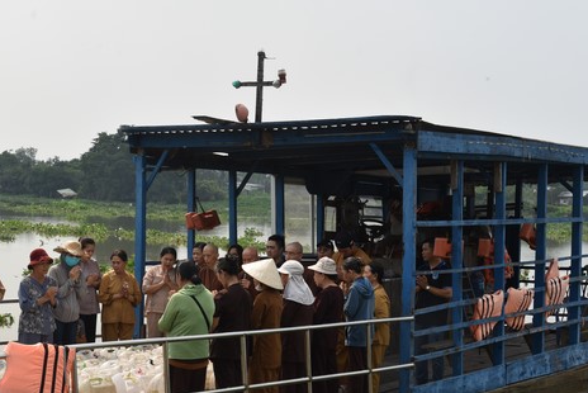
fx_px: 1144
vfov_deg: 19.5
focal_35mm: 70
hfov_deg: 28.8
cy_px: 245
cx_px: 280
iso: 200
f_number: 9
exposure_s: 1/320
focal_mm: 50
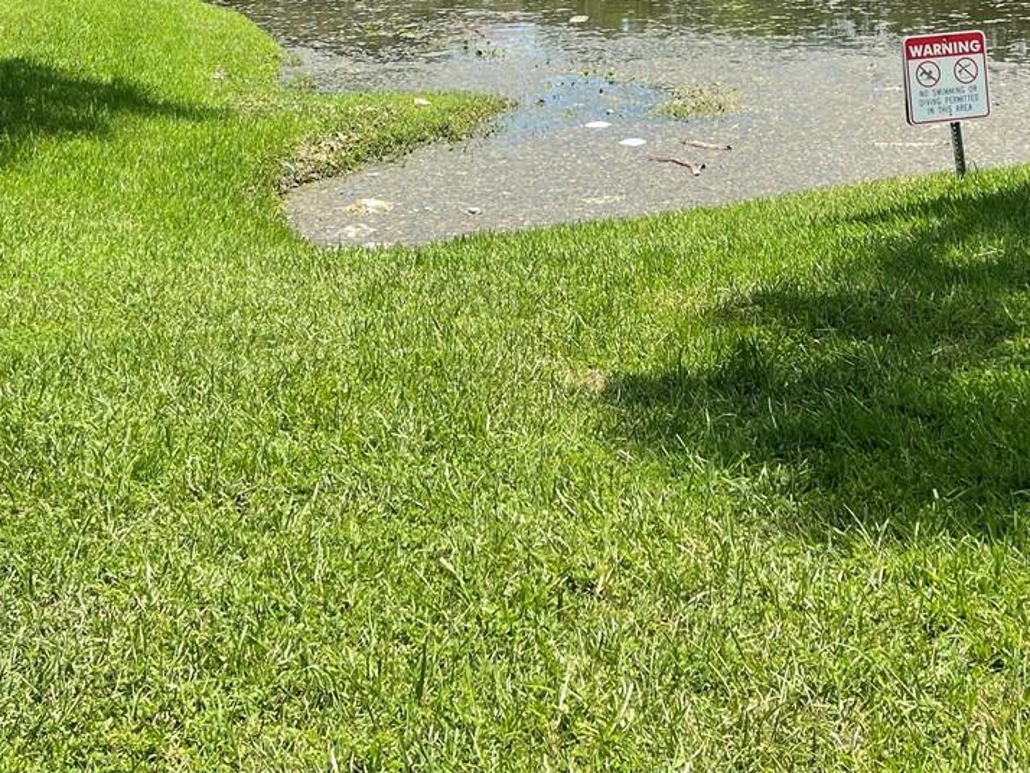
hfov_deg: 34.2
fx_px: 1667
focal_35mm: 56
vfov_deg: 24.3
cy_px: -91
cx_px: 623
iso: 32
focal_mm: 5.1
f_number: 1.6
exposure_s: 1/2660
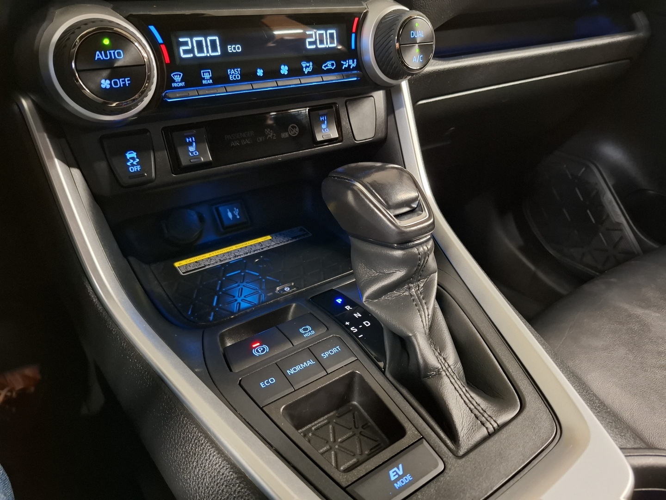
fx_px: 443
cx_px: 333
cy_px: 250
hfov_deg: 73.9
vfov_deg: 58.9
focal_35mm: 23
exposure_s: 1/20
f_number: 1.8
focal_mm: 5.54
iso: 800
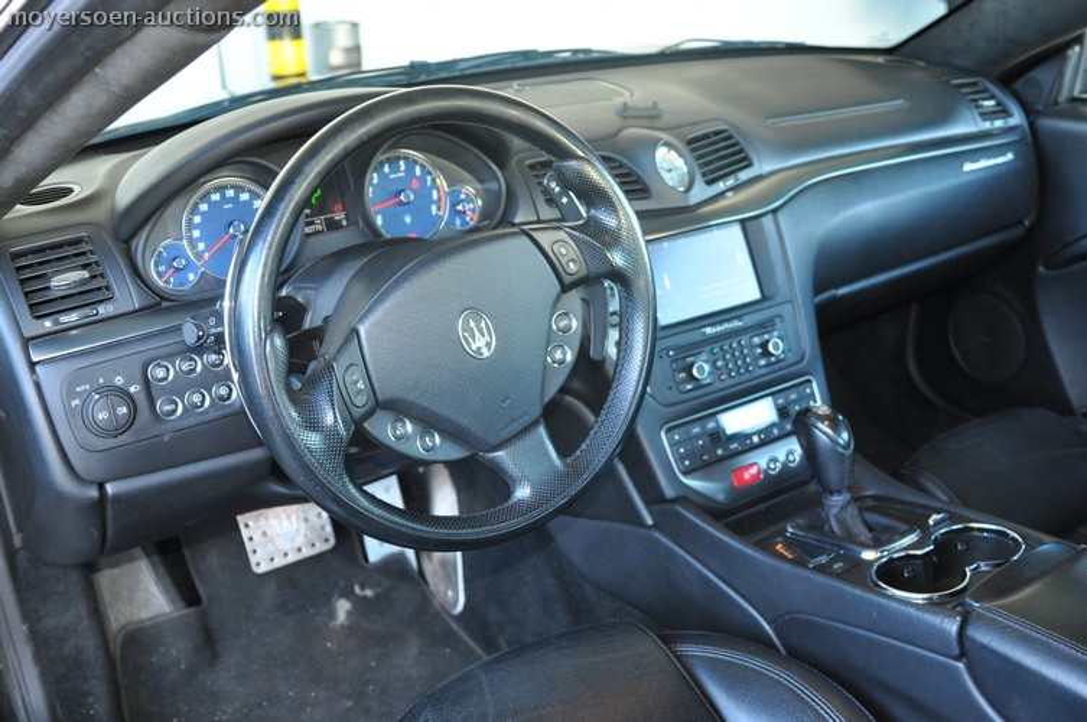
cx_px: 544
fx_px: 1086
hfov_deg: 53.2
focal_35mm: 36
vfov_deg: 36.8
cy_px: 361
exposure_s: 1/60
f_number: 3.5
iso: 800
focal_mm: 24
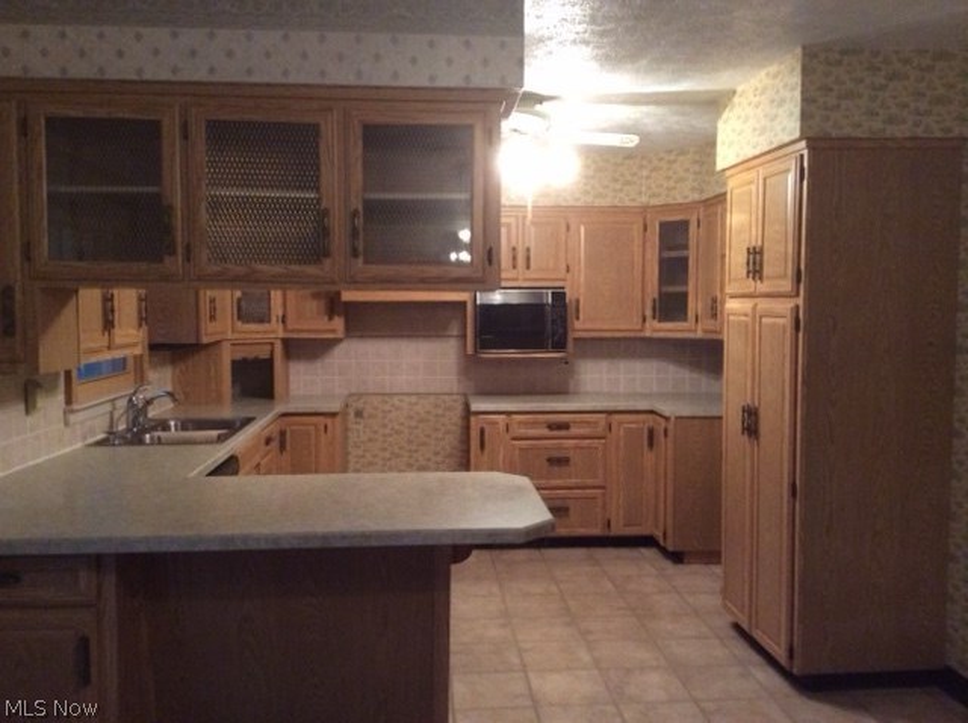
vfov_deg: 44.1
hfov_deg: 56.9
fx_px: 894
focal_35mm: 32
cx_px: 484
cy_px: 362
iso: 250
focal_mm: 3.3
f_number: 2.4
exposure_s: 1/24
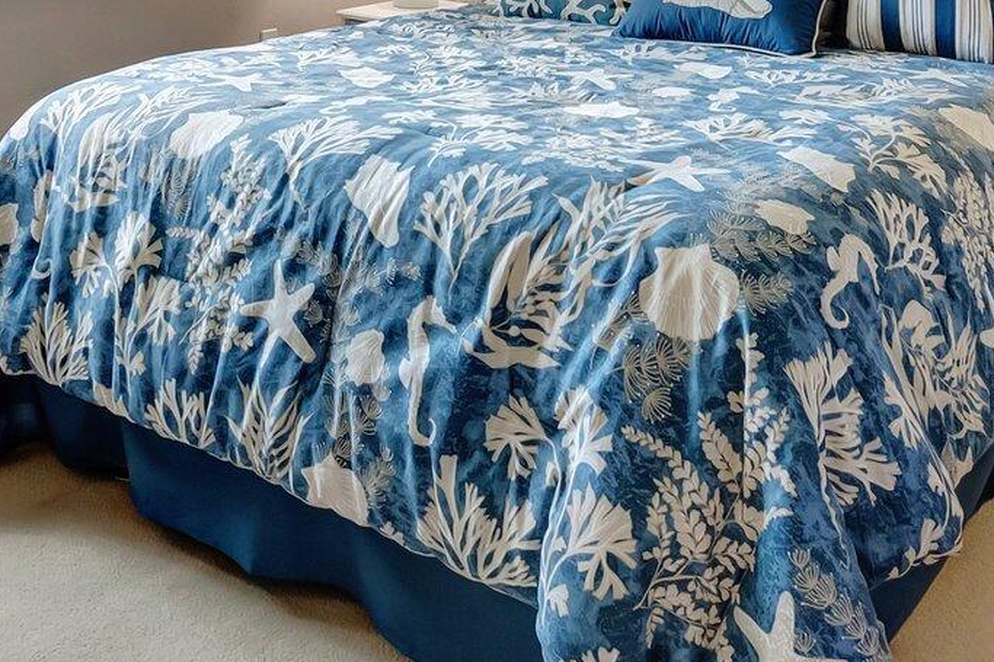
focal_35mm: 45
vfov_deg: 26.1
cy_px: -161
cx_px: 412
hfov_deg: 43.5
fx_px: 1242
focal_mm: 10
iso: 1000
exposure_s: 1/25
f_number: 8
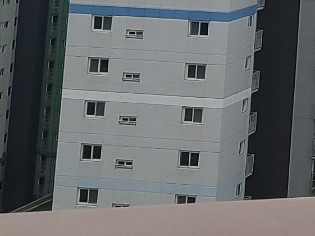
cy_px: -382
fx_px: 1701
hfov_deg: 9.9
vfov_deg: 7.3
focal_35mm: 187
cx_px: 611
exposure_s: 1/296
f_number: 1.8
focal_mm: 5.4
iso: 40
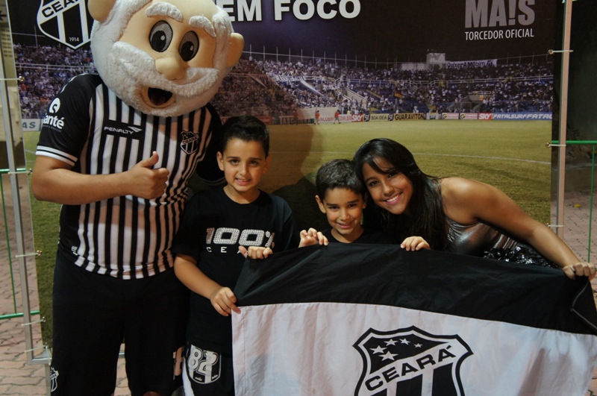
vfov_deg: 29.8
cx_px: 298
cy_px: 198
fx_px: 745
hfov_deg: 43.7
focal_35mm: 45
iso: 1600
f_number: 4
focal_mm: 30
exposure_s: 1/30
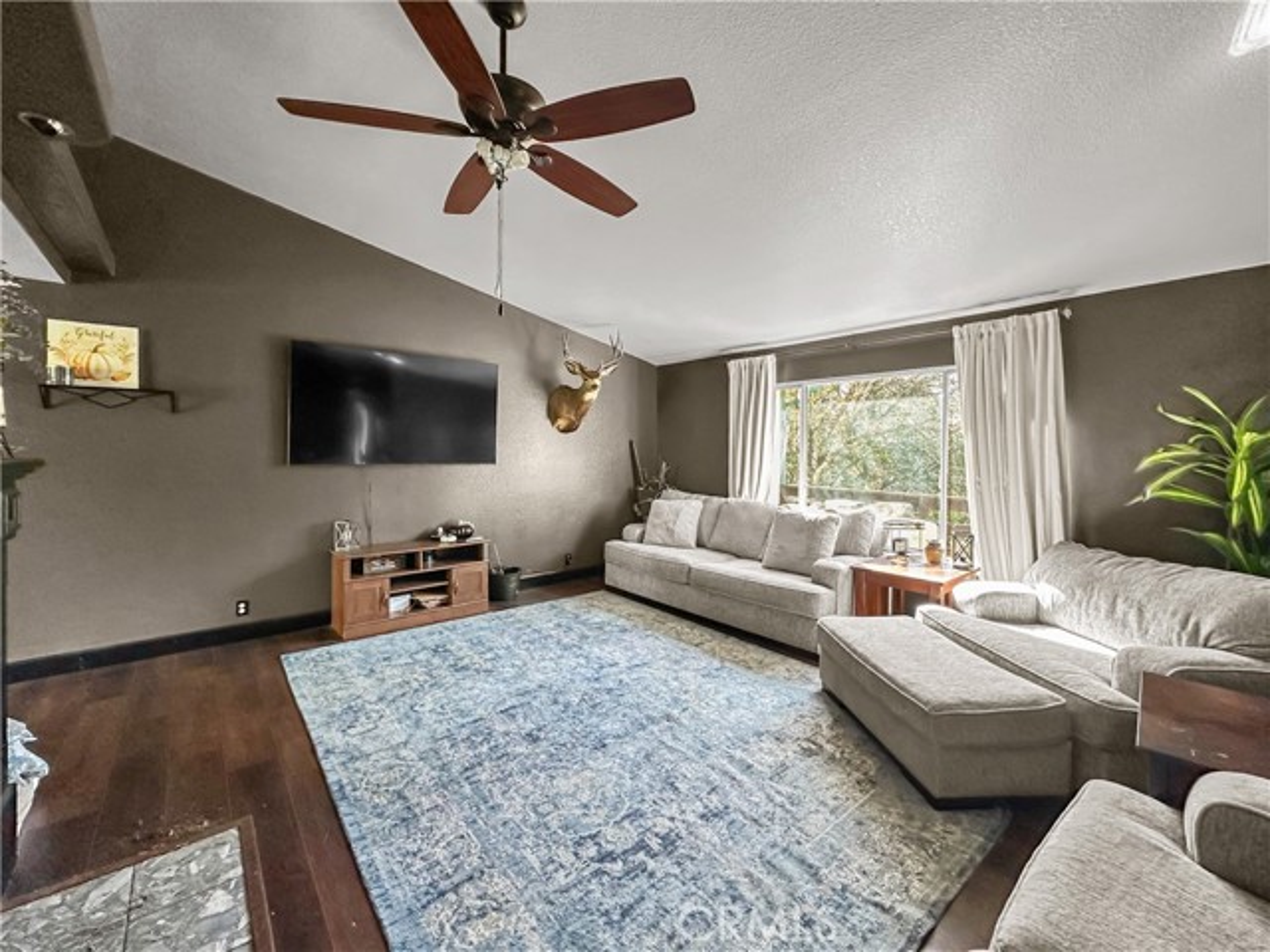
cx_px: 635
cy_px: 476
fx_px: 514
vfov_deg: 85.7
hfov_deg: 102.1
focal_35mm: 14
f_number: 2.2
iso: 160
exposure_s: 1/100
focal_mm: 2.22
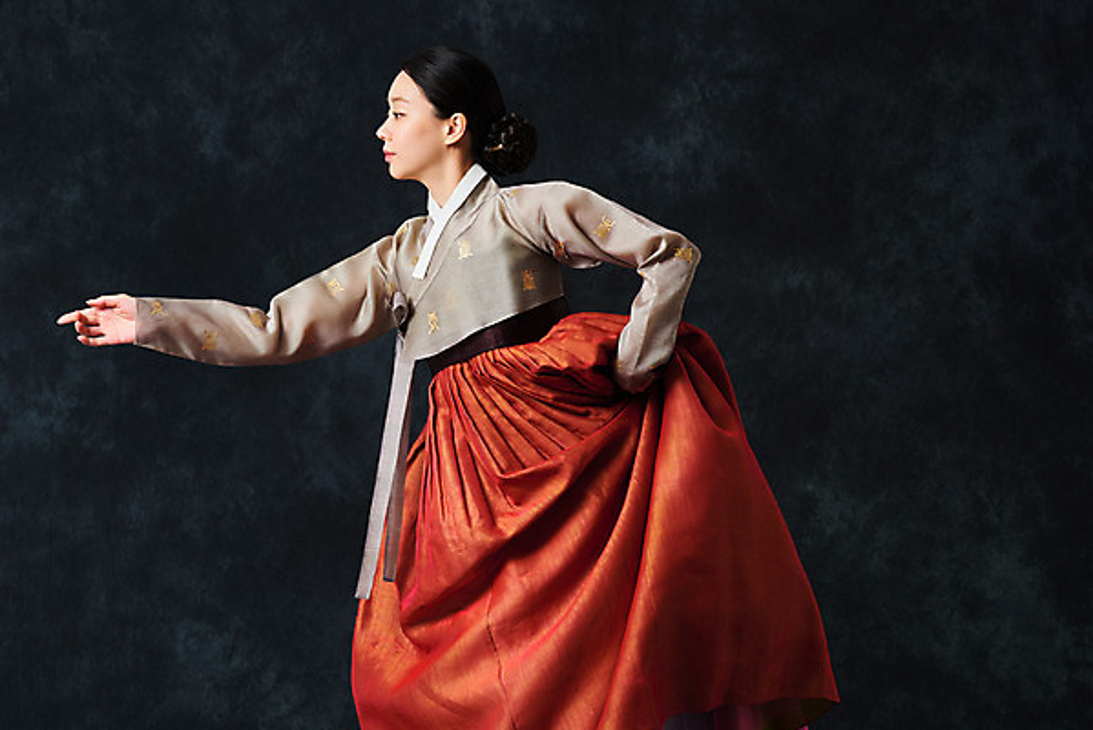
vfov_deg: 13.1
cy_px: 365
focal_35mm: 105
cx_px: 546
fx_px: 3189
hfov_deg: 19.4
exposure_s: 1/125
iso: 100
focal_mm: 105
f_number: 11
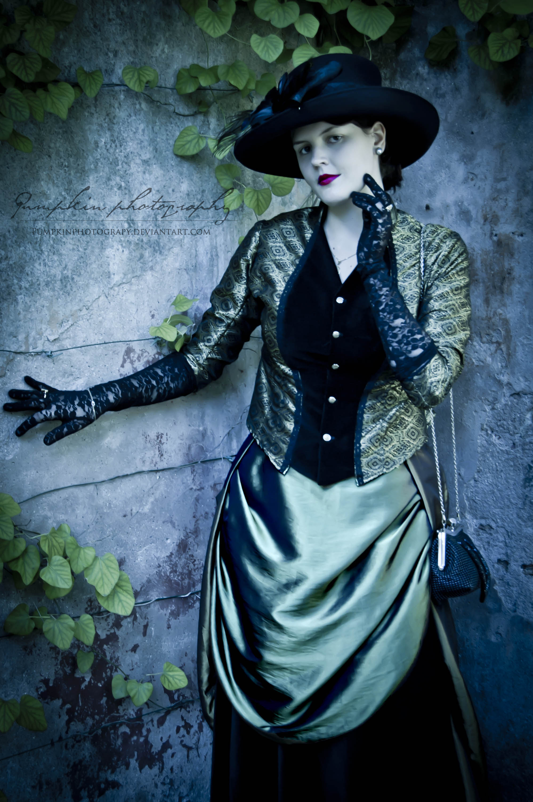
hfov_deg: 20.1
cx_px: 266
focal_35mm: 68
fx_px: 1502
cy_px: 401
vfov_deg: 29.9
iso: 400
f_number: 9
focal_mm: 45
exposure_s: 1/60
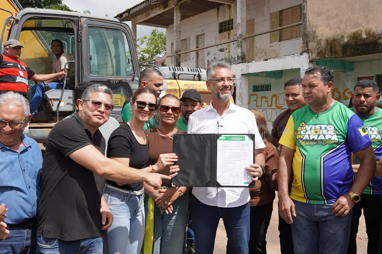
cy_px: 127
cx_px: 191
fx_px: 382
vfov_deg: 36.8
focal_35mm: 36
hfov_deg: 53.2
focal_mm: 24
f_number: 6.3
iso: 100
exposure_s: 1/400
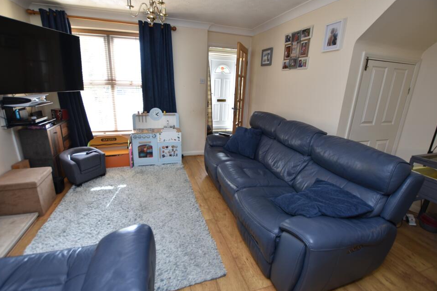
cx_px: 215
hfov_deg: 96.7
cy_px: 142
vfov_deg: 73.7
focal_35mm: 16
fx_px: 194
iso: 100
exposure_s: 1/40
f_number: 3.5
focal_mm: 10
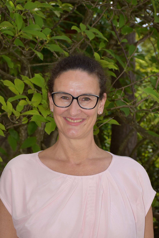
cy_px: 119
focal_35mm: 78
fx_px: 516
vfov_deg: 26.0
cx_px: 80
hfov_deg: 17.5
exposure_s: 1/200
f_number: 9
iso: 100
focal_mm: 52
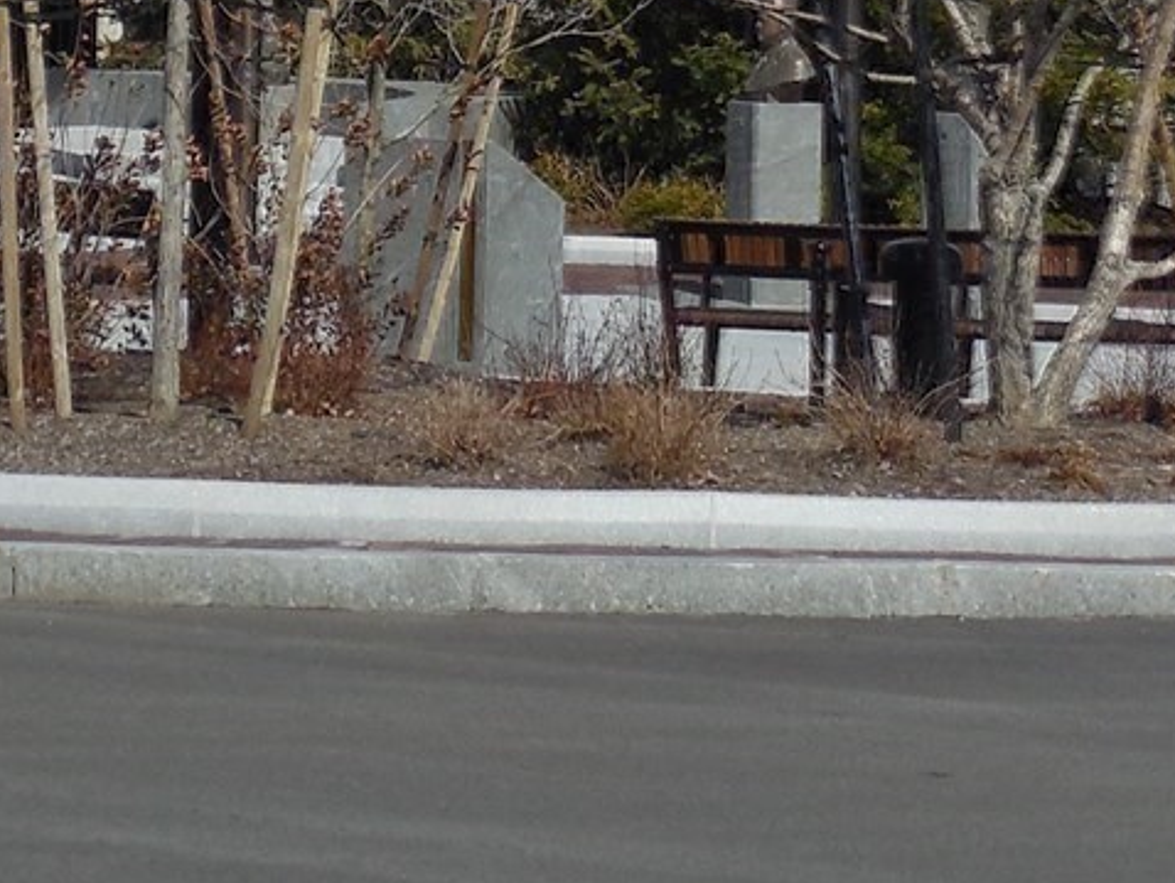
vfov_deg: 8.5
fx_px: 5671
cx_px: 642
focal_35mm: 167
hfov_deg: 11.8
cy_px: -822
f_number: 7.6
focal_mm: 7
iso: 125
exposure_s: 1/500
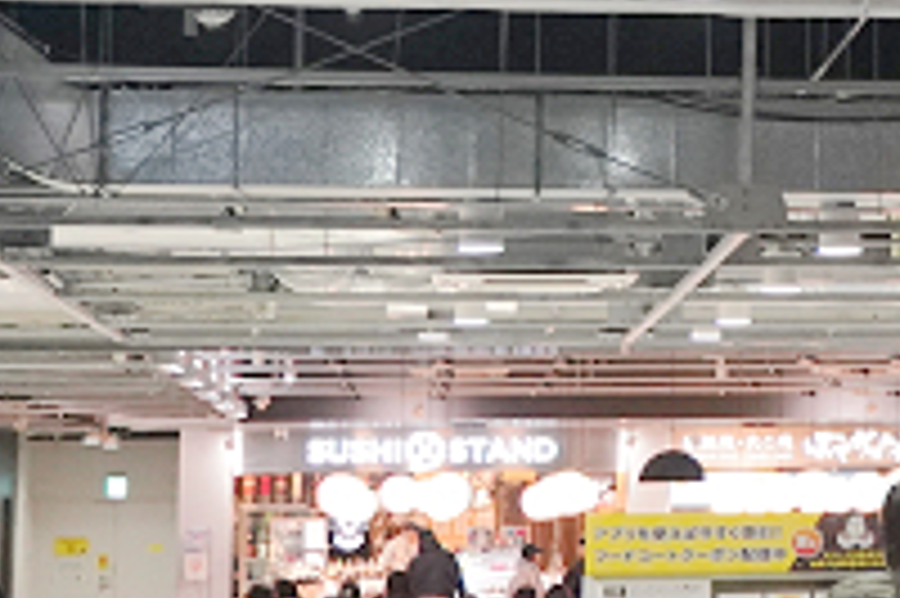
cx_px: 2169
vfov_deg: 8.1
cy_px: -31
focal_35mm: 168
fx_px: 4196
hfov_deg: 10.5
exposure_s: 1/160
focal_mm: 28
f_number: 2.8
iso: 2000
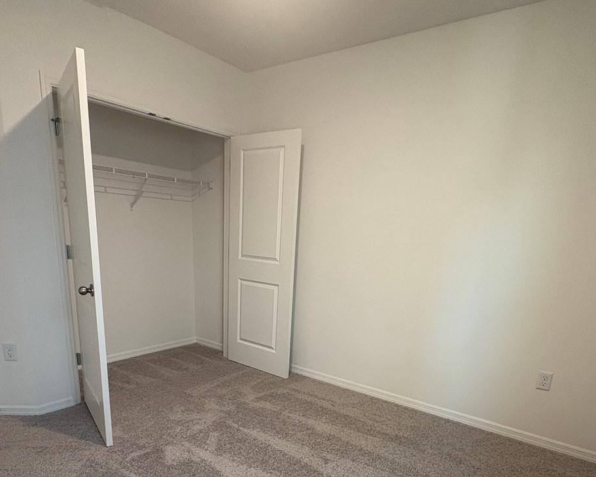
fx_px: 423
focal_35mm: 24
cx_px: 290
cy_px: 350
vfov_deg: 56.3
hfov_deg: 70.3
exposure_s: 1/60
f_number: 2.2
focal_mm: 2.22
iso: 160
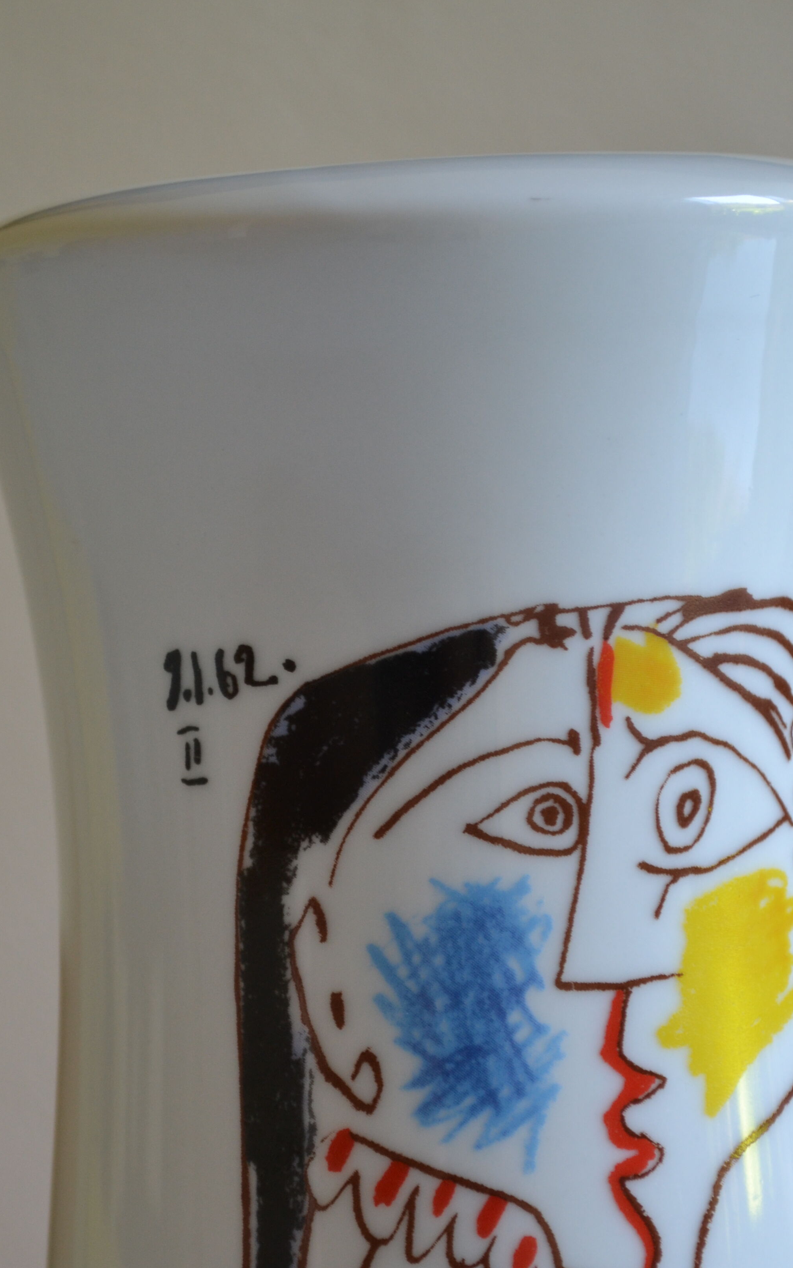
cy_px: 809
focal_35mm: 121
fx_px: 4174
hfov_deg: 10.8
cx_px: 321
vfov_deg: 17.3
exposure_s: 1/30
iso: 400
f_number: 5.6
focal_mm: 55
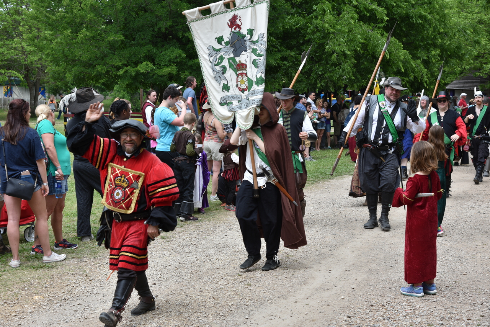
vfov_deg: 23.4
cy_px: 164
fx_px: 790
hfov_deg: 34.5
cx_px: 245
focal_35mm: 58
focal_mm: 58
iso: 100
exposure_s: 1/200
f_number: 7.1
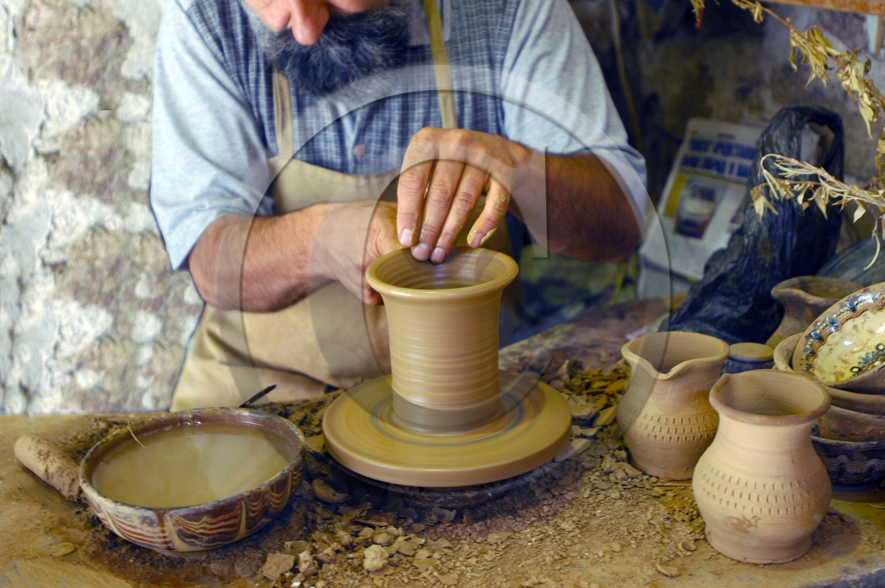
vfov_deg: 25.7
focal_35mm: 52
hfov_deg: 37.9
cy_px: 294
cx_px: 442
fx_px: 1289
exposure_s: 1/13
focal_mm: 35
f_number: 2.8
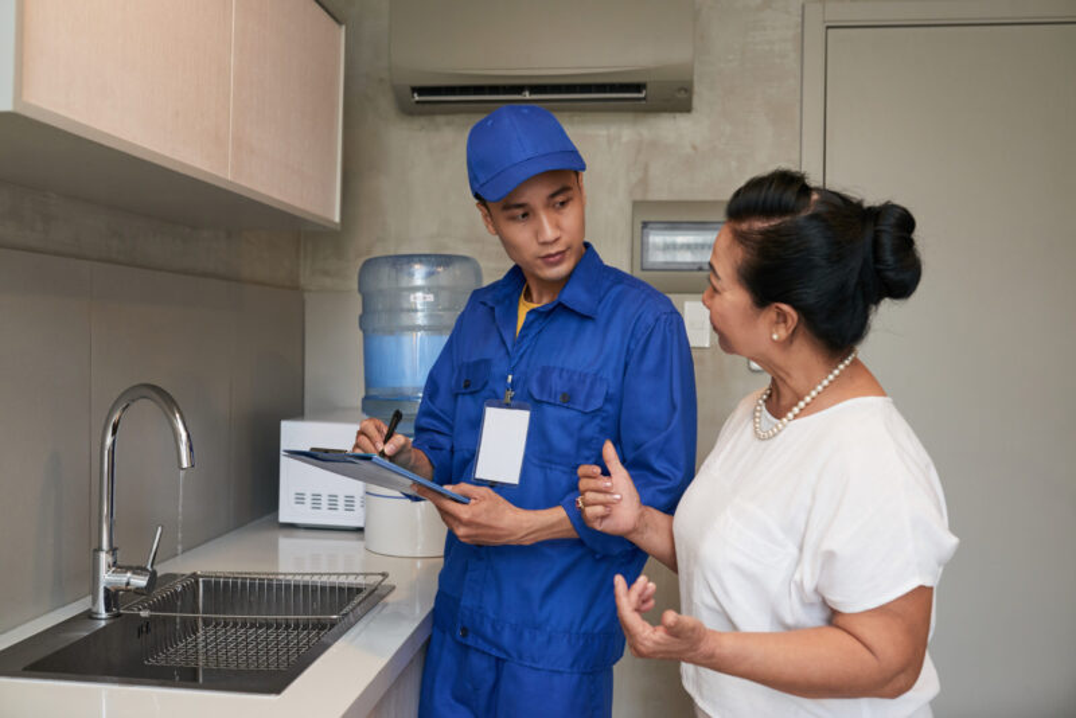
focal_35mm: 35
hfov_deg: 54.4
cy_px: 359
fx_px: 1046
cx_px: 538
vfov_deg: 37.9
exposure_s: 1/125
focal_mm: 35
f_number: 4
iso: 800
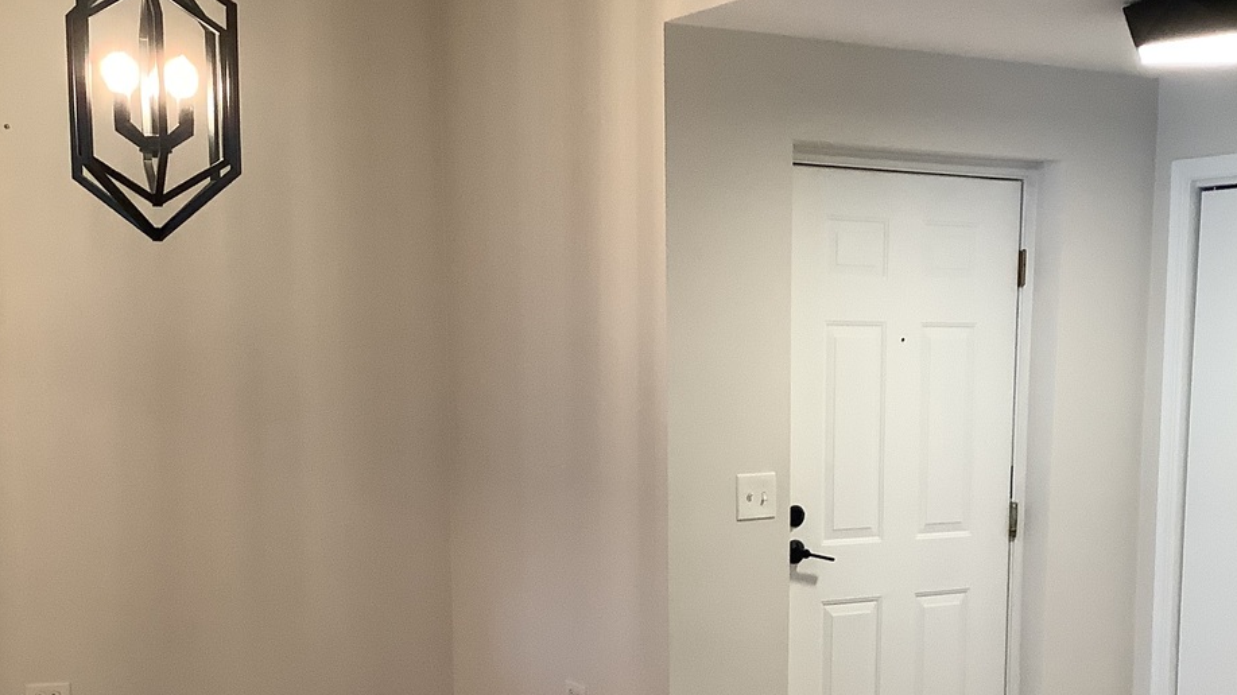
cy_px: 614
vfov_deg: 22.1
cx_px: 683
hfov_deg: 39.1
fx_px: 1738
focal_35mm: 53
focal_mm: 3.3
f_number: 2.4
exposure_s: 1/60
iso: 100
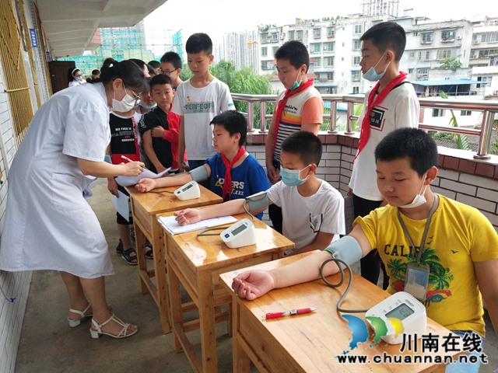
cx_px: 249
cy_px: 186
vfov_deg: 46.8
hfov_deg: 60.0
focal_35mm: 30
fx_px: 432
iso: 135
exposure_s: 1/100
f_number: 1.8
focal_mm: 3.95
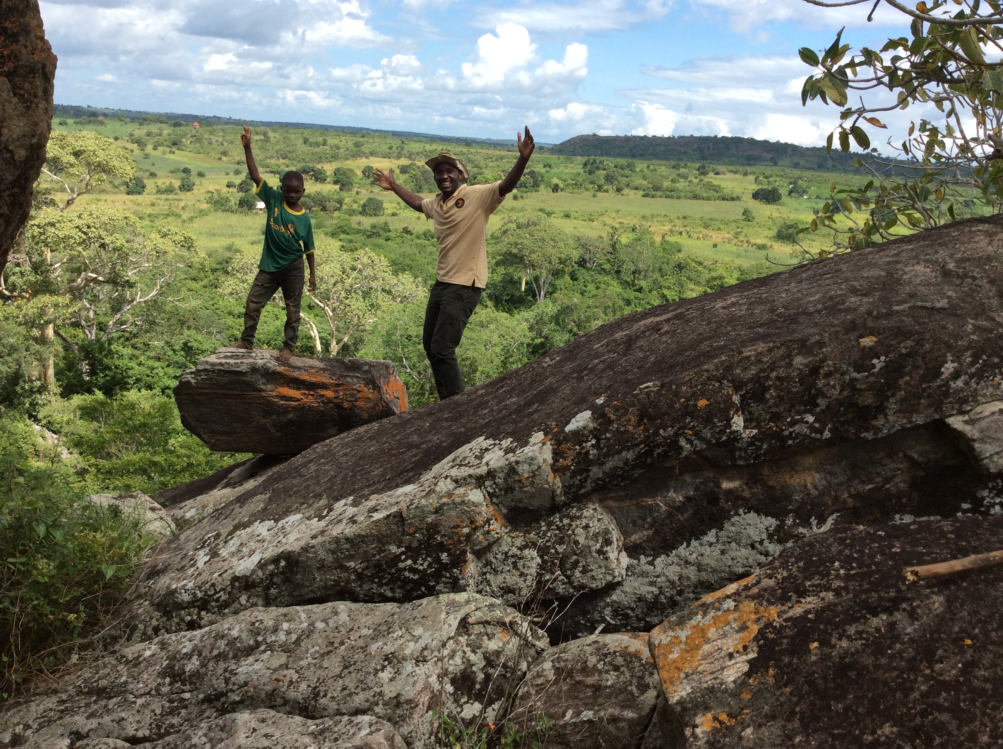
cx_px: 502
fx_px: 926
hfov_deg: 56.9
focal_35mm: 32
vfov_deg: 44.1
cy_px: 374
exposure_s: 1/1021
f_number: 2.4
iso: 32
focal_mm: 3.3
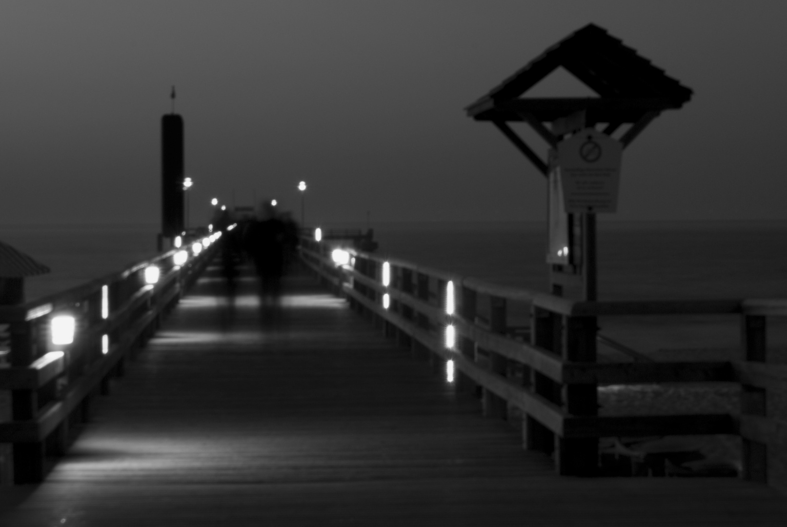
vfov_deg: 13.1
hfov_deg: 19.4
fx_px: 2298
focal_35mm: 105
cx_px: 394
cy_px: 264
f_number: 22
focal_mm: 70
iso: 100
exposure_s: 15
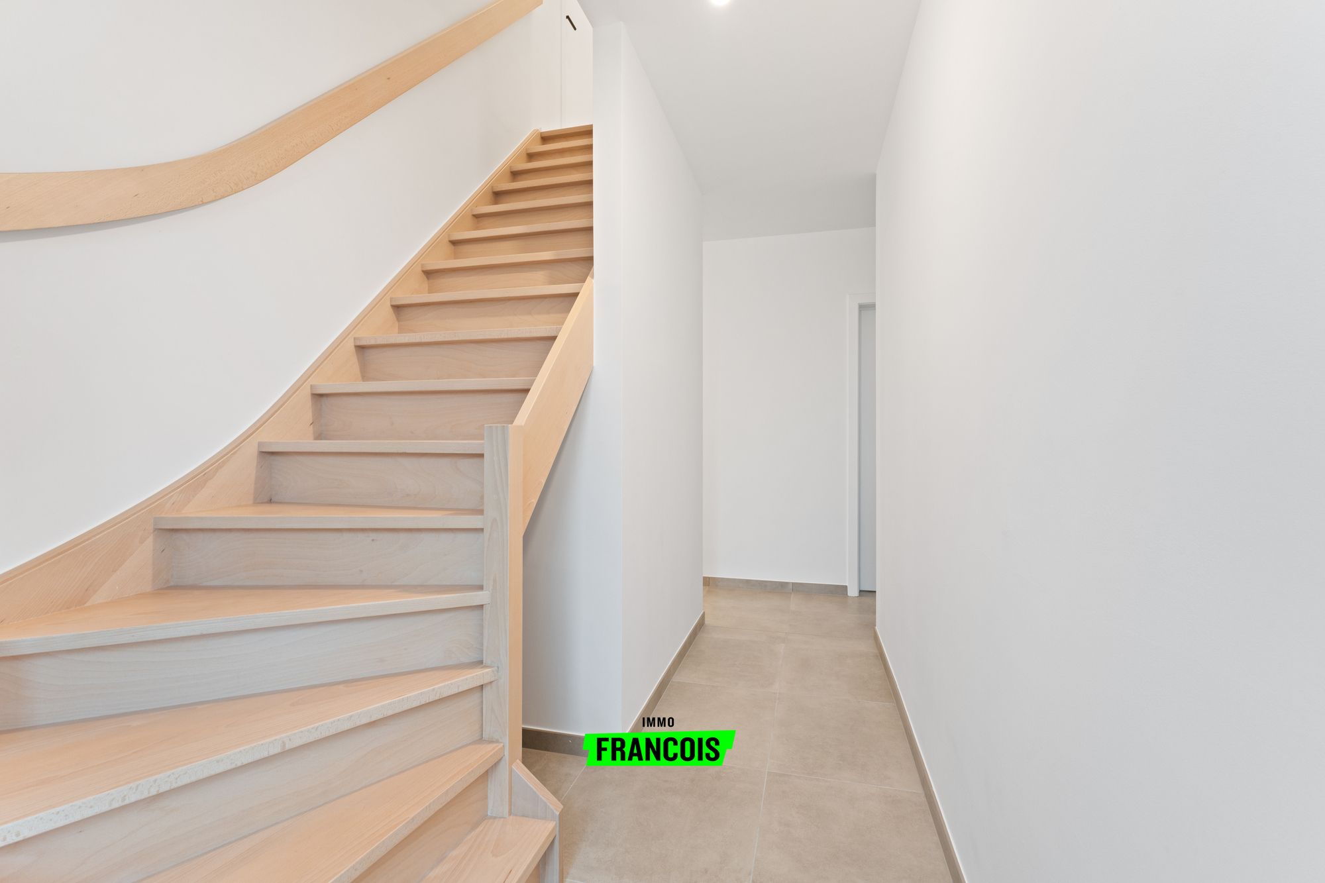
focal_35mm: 16
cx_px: 662
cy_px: 442
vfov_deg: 75.5
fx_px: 570
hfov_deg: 98.5
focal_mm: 15.5
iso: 250
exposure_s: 2.5
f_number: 11
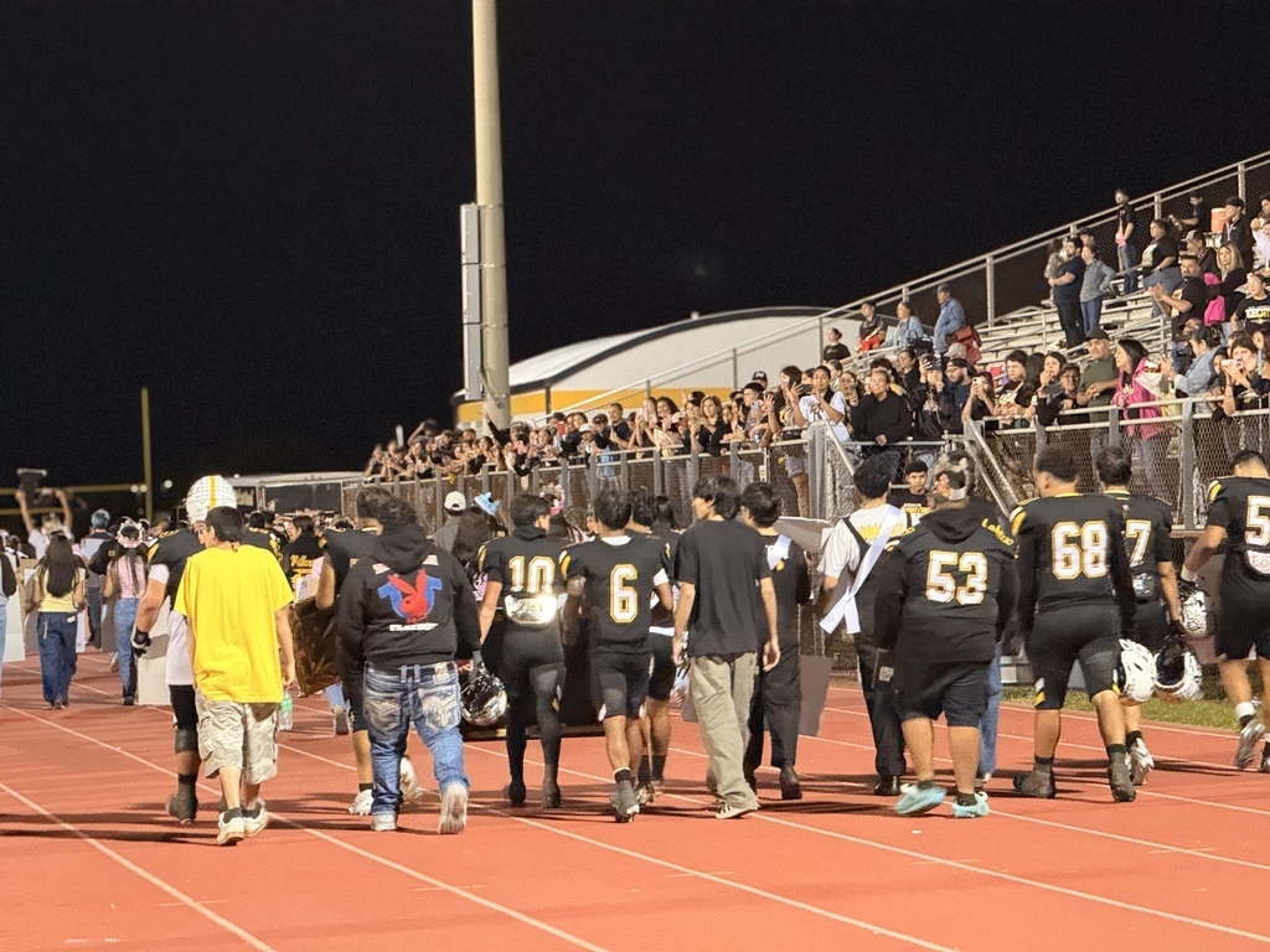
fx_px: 4403
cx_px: 635
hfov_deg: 16.4
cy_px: 476
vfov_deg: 12.3
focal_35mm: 120
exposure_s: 1/40
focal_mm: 15.66
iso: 1000
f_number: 2.8
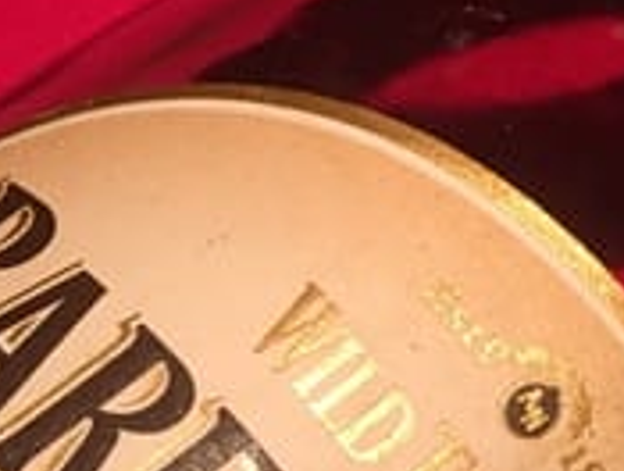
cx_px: 118
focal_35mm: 124
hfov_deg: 15.7
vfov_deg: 11.8
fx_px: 2240
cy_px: 530
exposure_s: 1/33
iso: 250
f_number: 2.2
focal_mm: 4.15
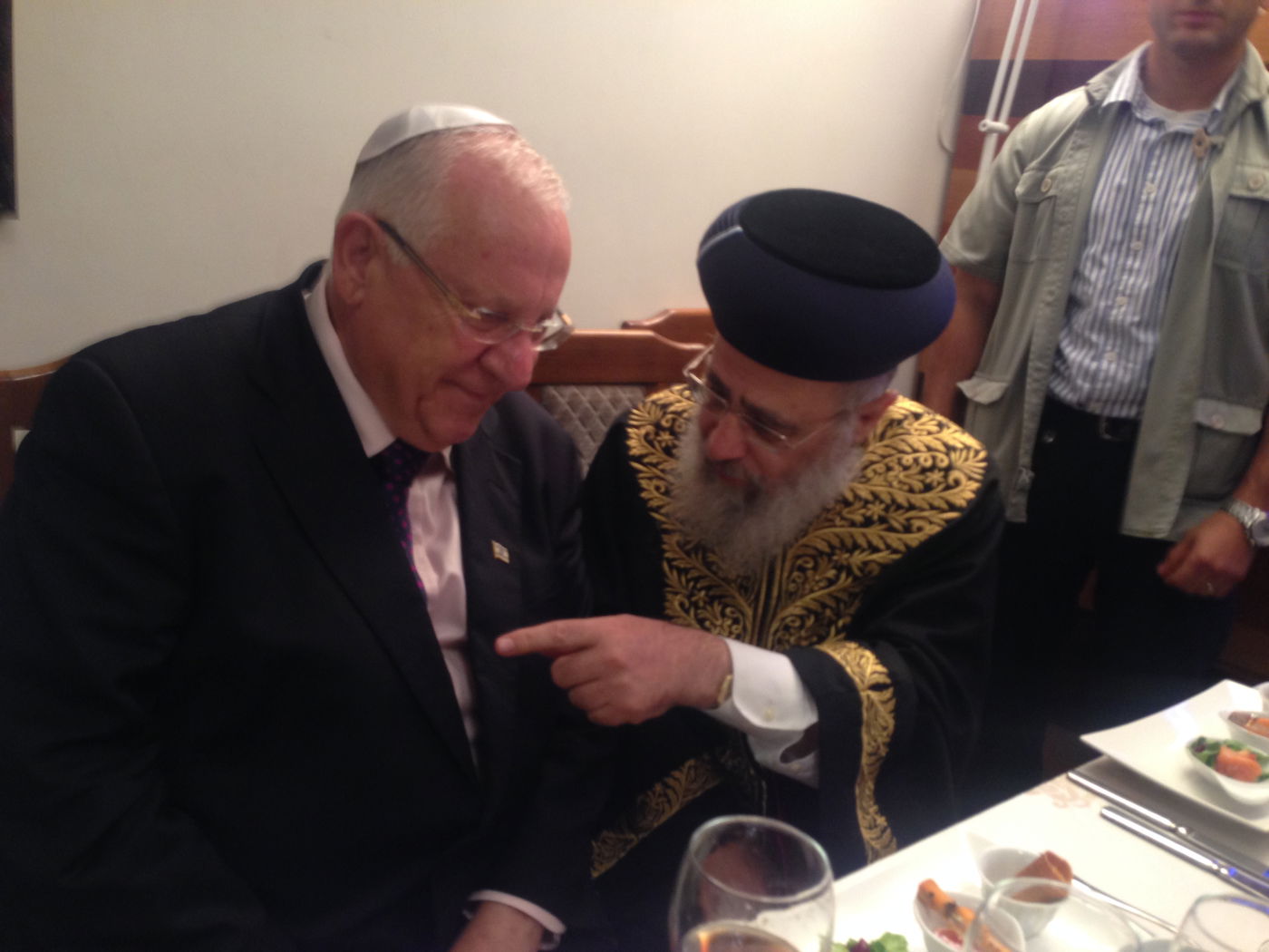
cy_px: 476
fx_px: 1210
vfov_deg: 42.9
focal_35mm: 33
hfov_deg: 55.4
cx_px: 634
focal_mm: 4.12
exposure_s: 1/20
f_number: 2.4
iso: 100
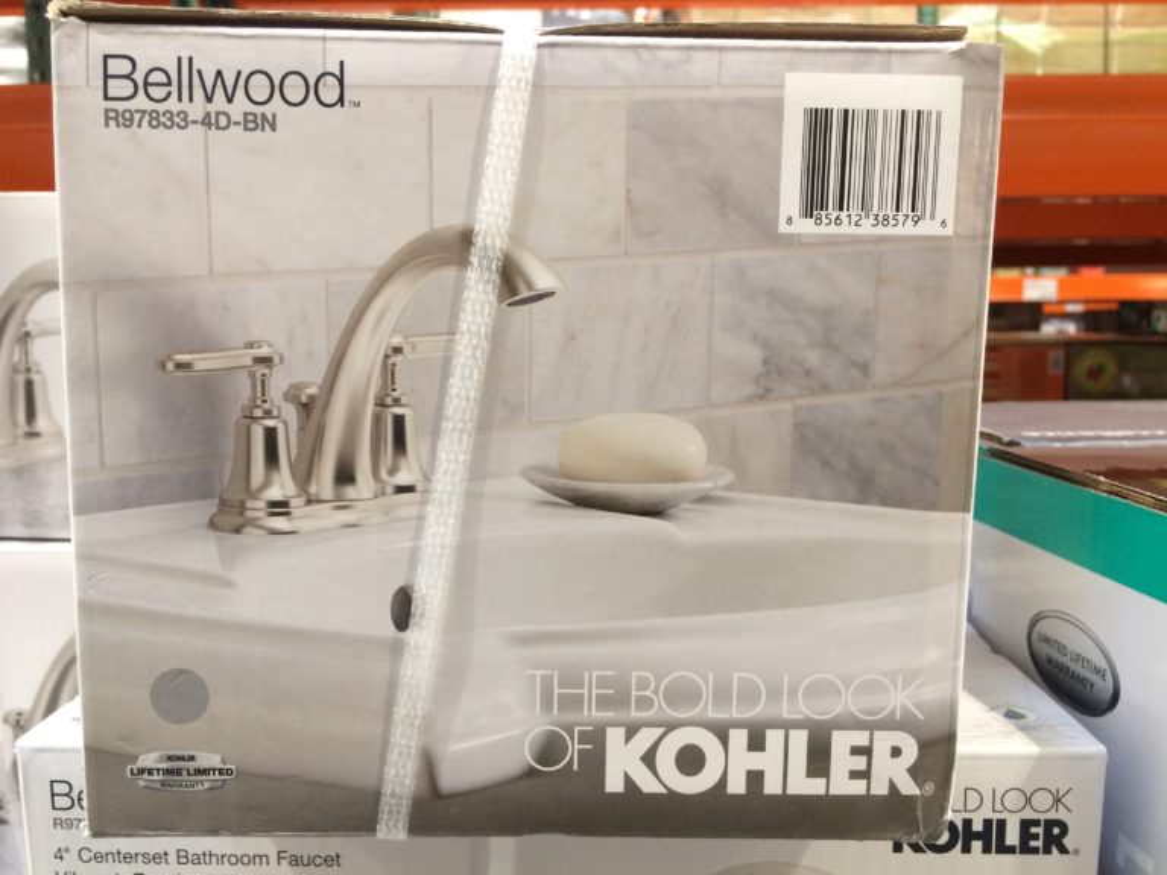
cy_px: 438
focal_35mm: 29
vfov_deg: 48.2
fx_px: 978
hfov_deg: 61.7
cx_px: 584
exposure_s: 1/30
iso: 160
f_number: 2.2
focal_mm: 4.15
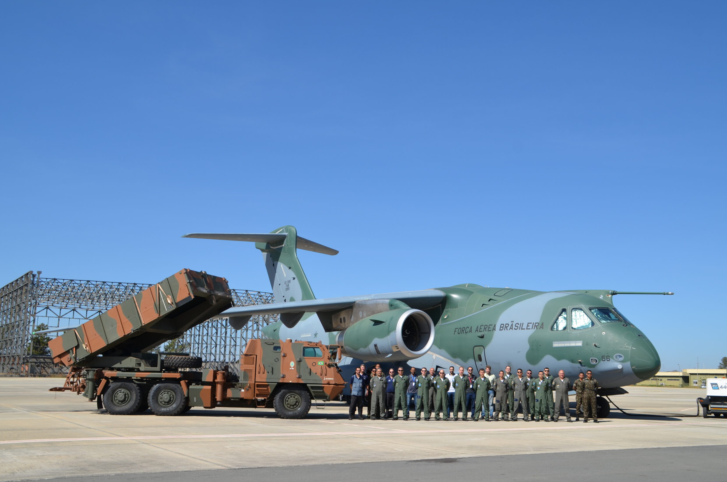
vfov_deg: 34.5
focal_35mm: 39
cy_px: 243
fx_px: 776
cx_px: 368
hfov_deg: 50.2
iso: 100
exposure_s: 1/400
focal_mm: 25
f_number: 10
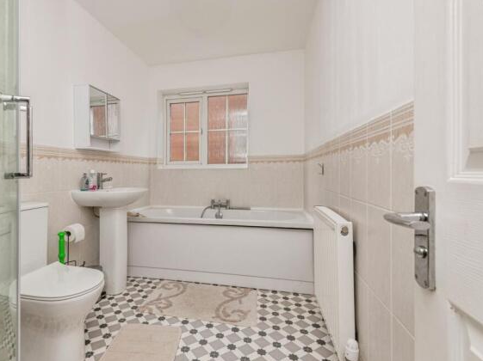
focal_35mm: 18
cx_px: 202
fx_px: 251
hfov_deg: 87.1
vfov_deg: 71.5
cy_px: 187
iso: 320
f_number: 8
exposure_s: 1/160
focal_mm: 16
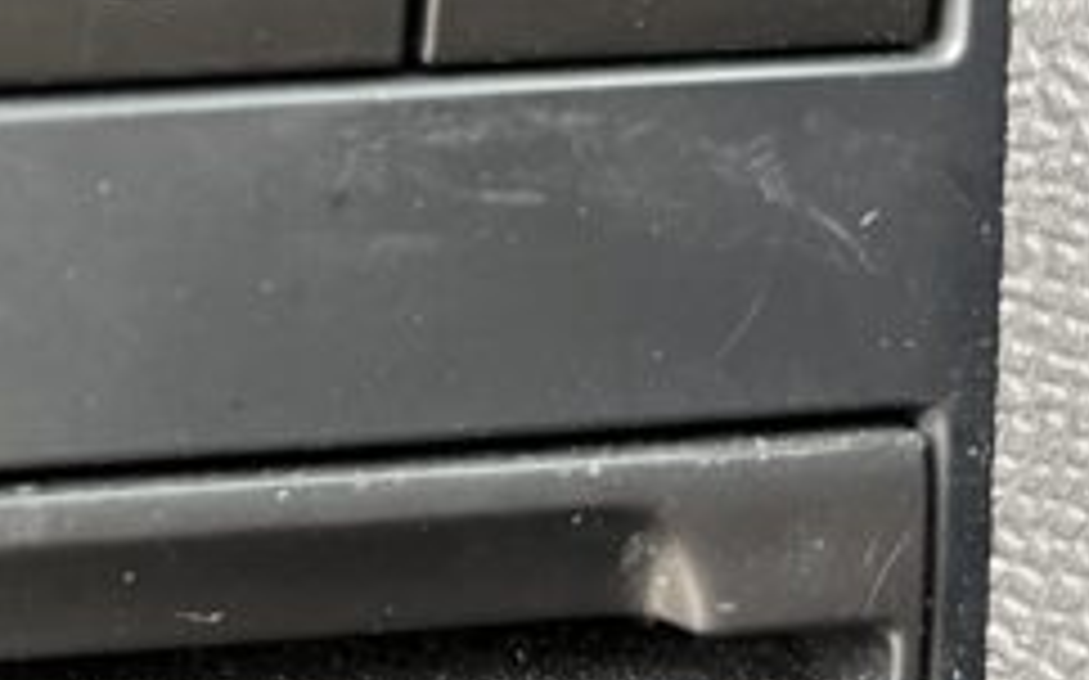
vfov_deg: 14.2
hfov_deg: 21.5
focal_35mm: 91
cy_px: 81
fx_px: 2700
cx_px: -148
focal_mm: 5.1
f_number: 1.6
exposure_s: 1/68
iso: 125
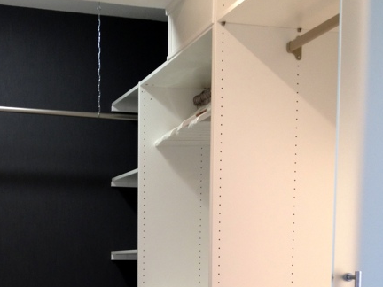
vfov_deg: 19.2
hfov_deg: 26.5
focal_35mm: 73
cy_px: 330
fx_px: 808
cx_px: 125
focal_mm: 4.28
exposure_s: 1/20
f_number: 2.4
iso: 50
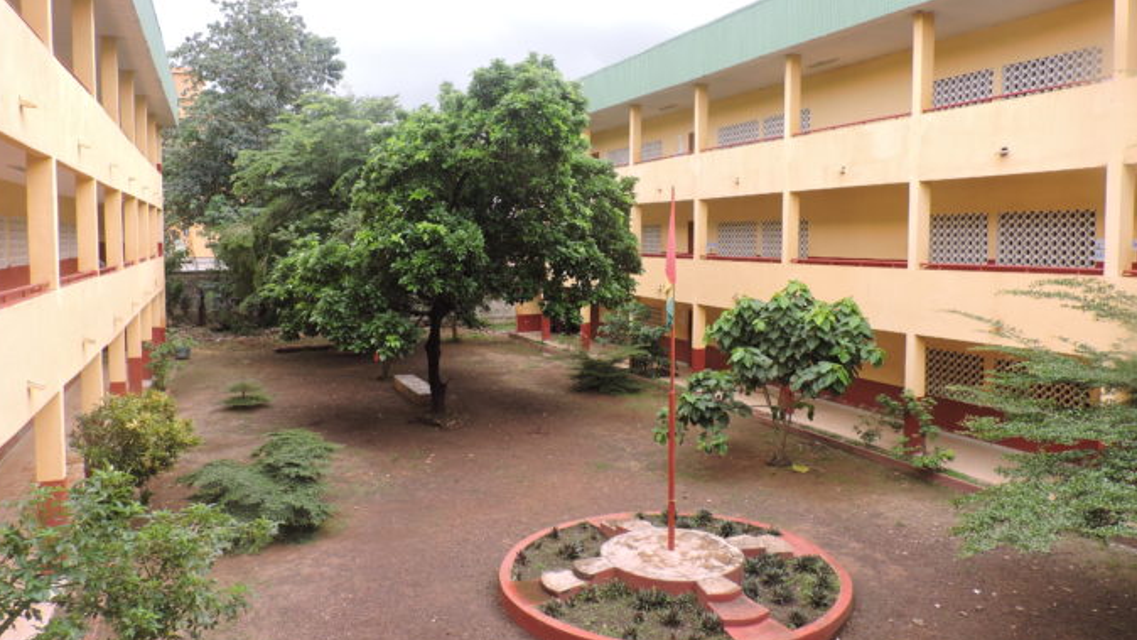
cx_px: 563
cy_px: 292
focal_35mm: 27
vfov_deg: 42.8
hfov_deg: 69.9
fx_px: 814
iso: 100
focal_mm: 4.3
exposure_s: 1/200
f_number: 3
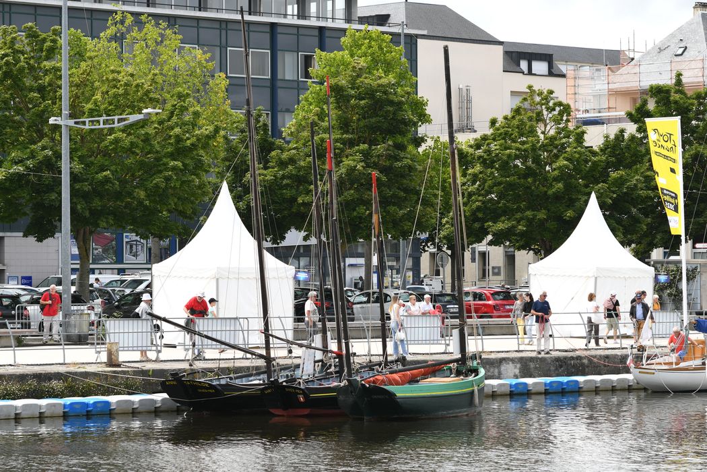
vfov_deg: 16.1
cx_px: 354
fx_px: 1669
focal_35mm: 85
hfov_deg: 23.9
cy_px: 236
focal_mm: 85
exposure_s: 1/320
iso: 64
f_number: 5.6
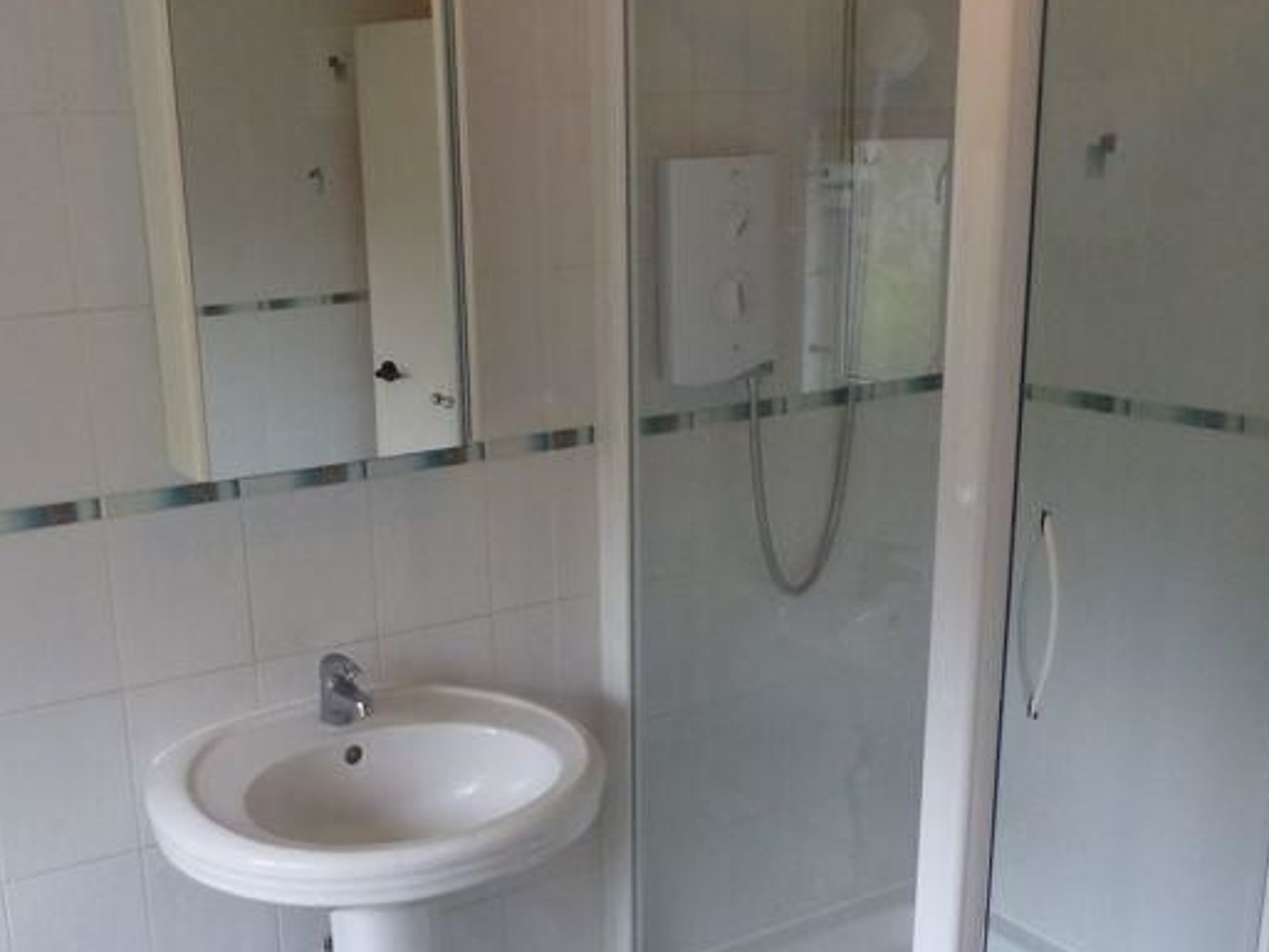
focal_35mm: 39
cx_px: 472
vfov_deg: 36.6
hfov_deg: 47.4
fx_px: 1430
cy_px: 591
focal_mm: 4.5
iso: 400
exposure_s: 1/60
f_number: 2.8
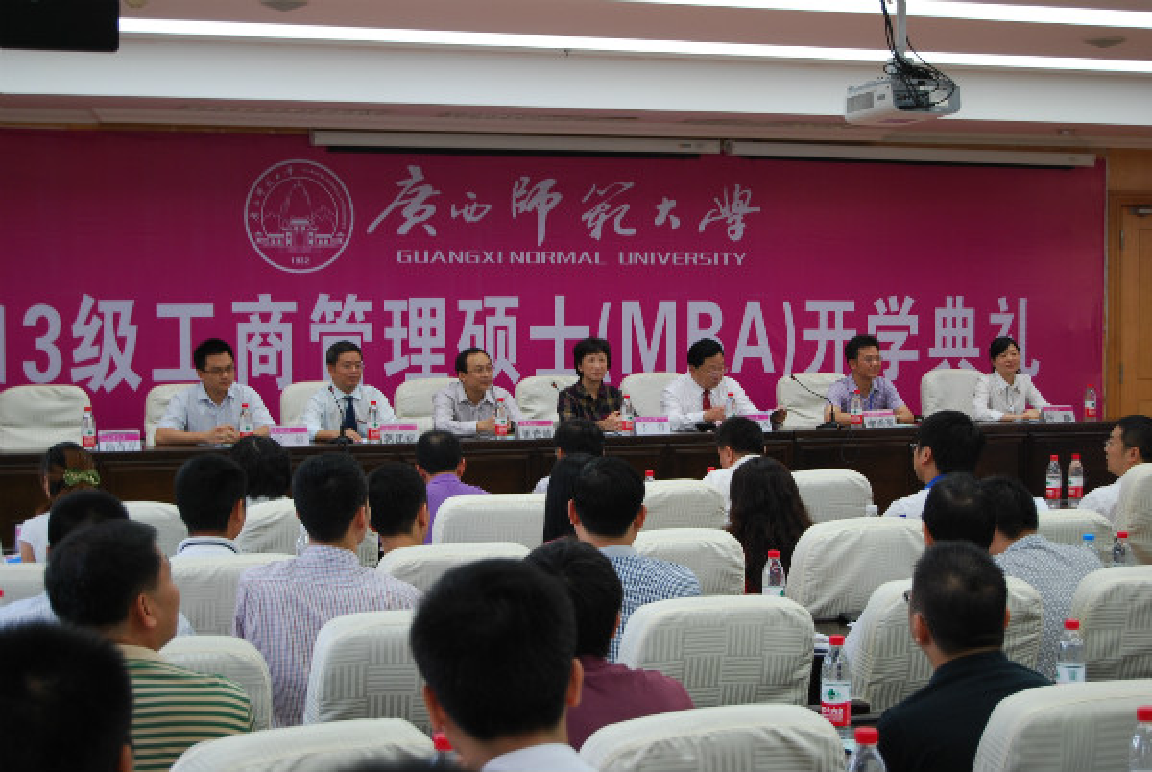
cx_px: 576
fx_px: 2307
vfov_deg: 19.0
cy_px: 386
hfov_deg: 28.0
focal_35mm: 72
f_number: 5.6
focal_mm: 48
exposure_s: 1/25
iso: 200
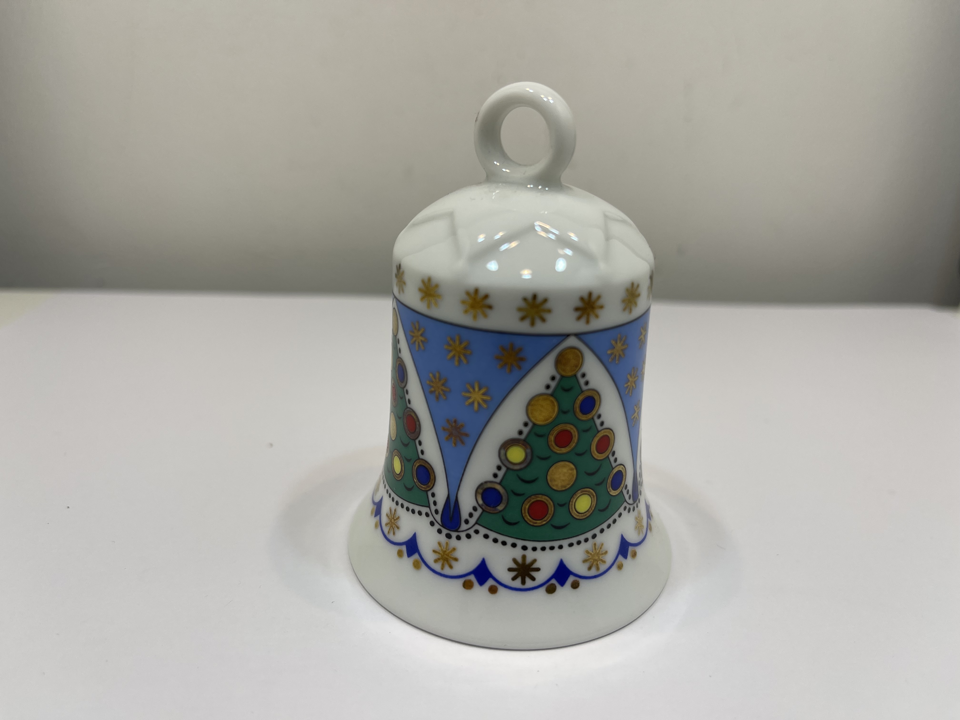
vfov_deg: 54.9
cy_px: 360
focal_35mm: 25
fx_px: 693
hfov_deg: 69.4
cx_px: 480
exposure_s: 1/373
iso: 32
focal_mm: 5.1
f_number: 1.6
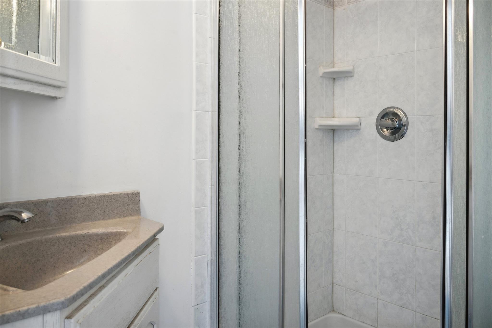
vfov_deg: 46.4
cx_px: 246
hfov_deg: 65.5
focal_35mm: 28
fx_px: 383
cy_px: 164
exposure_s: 1/30
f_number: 8
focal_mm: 28
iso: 400
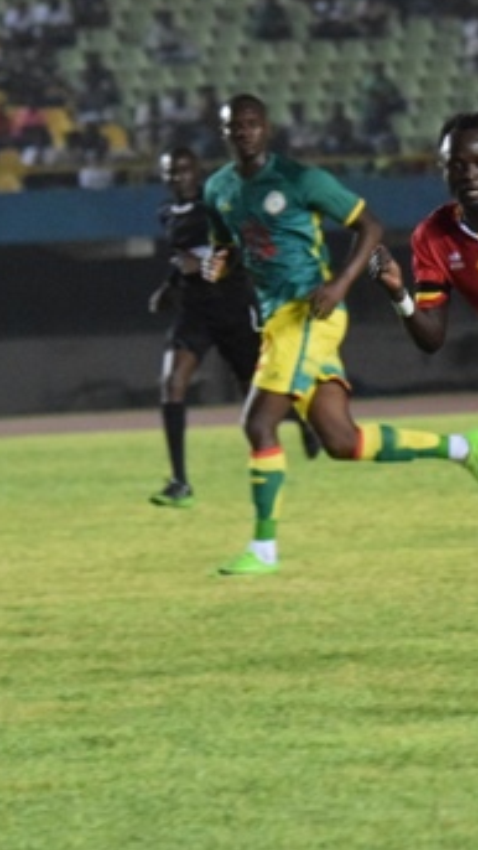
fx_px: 10565
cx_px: 681
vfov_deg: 4.6
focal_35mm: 469
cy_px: 373
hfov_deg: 2.6
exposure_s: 1/500
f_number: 5
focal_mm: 160
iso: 6400
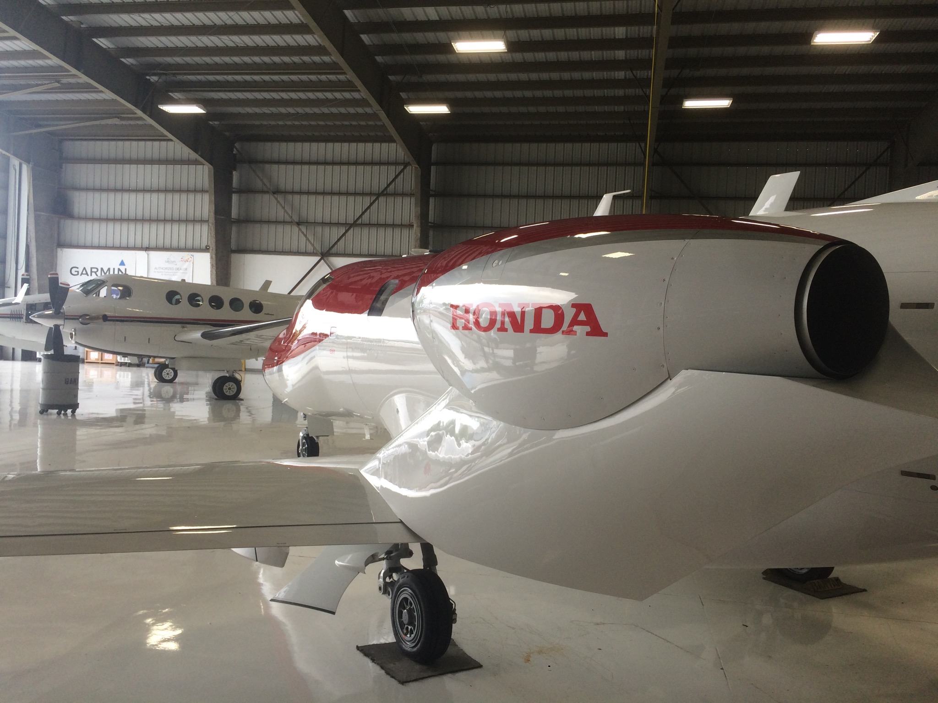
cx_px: 469
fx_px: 786
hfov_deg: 61.7
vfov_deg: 48.2
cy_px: 352
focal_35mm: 29
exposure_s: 1/120
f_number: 2.2
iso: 64
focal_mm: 4.15
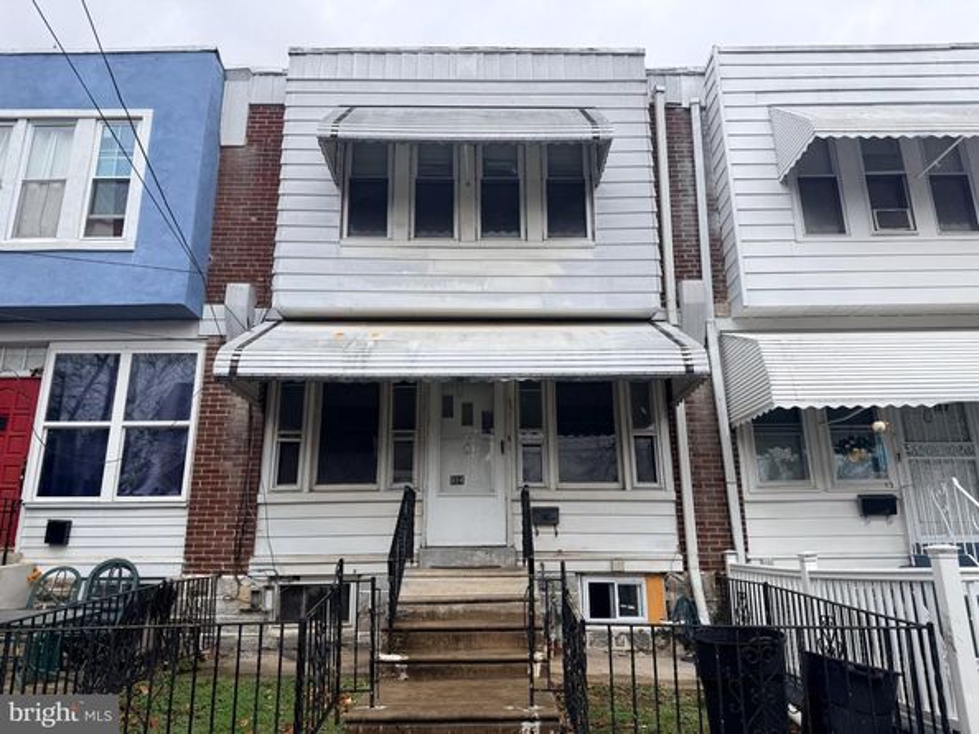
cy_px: 367
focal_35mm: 24
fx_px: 678
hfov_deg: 71.6
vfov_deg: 56.8
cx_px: 490
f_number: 1.78
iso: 80
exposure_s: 1/840
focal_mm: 6.76
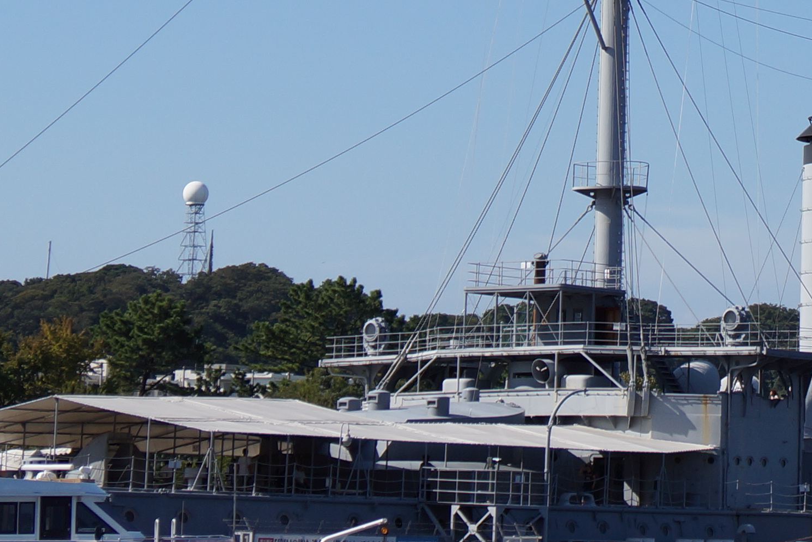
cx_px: 994
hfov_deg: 12.4
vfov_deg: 8.3
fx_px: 3654
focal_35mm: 162
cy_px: -246
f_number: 4
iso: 100
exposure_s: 1/1600
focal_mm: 27
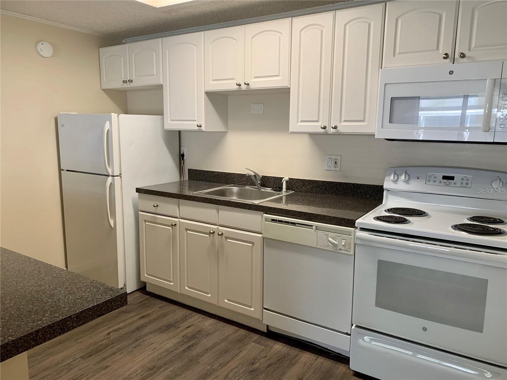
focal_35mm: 26
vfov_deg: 53.1
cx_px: 254
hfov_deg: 67.3
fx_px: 381
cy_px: 190
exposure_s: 1/60
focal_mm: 4.25
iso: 100
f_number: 1.8
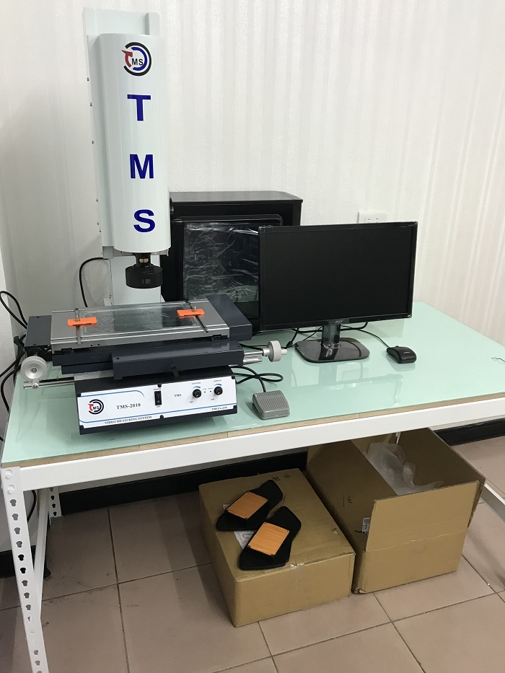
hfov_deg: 49.8
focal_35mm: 28
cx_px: 252
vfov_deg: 63.4
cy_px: 336
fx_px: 545
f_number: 1.8
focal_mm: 3.99
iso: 40
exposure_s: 1/15
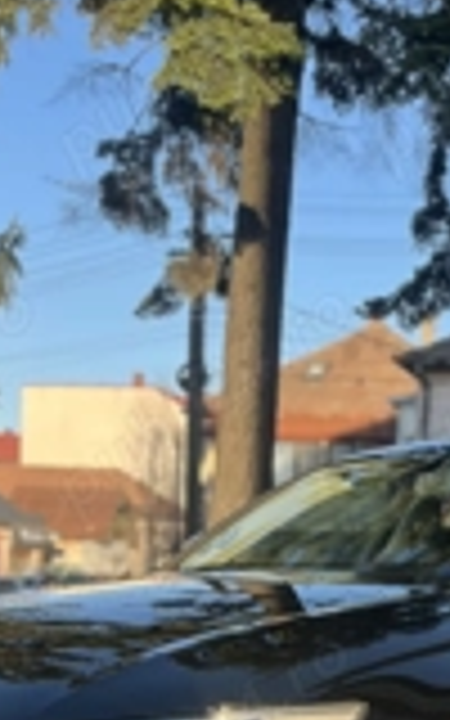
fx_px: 1354
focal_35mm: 69
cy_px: 819
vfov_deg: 27.0
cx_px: 360
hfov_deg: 18.7
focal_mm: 5.1
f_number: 1.6
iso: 50
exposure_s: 1/684
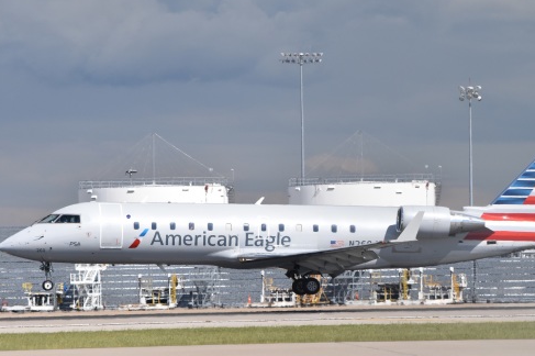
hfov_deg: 5.7
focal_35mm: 365
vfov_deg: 3.8
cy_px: 221
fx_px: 5415
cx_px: 275
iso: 800
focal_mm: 185
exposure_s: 1/4000
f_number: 8
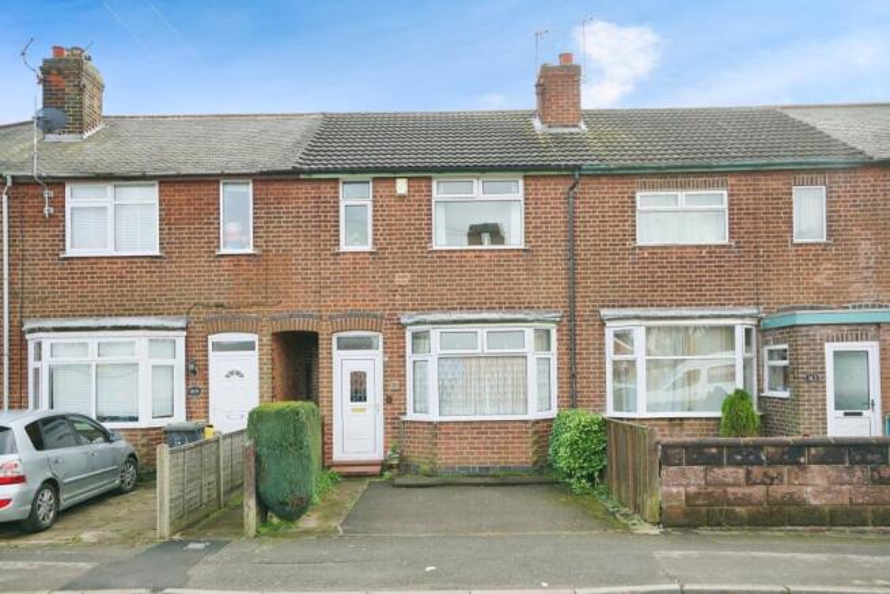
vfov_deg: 48.0
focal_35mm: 27
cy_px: 297
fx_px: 668
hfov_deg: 67.4
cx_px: 445
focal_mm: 27
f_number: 7.1
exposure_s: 1/800
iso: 1000
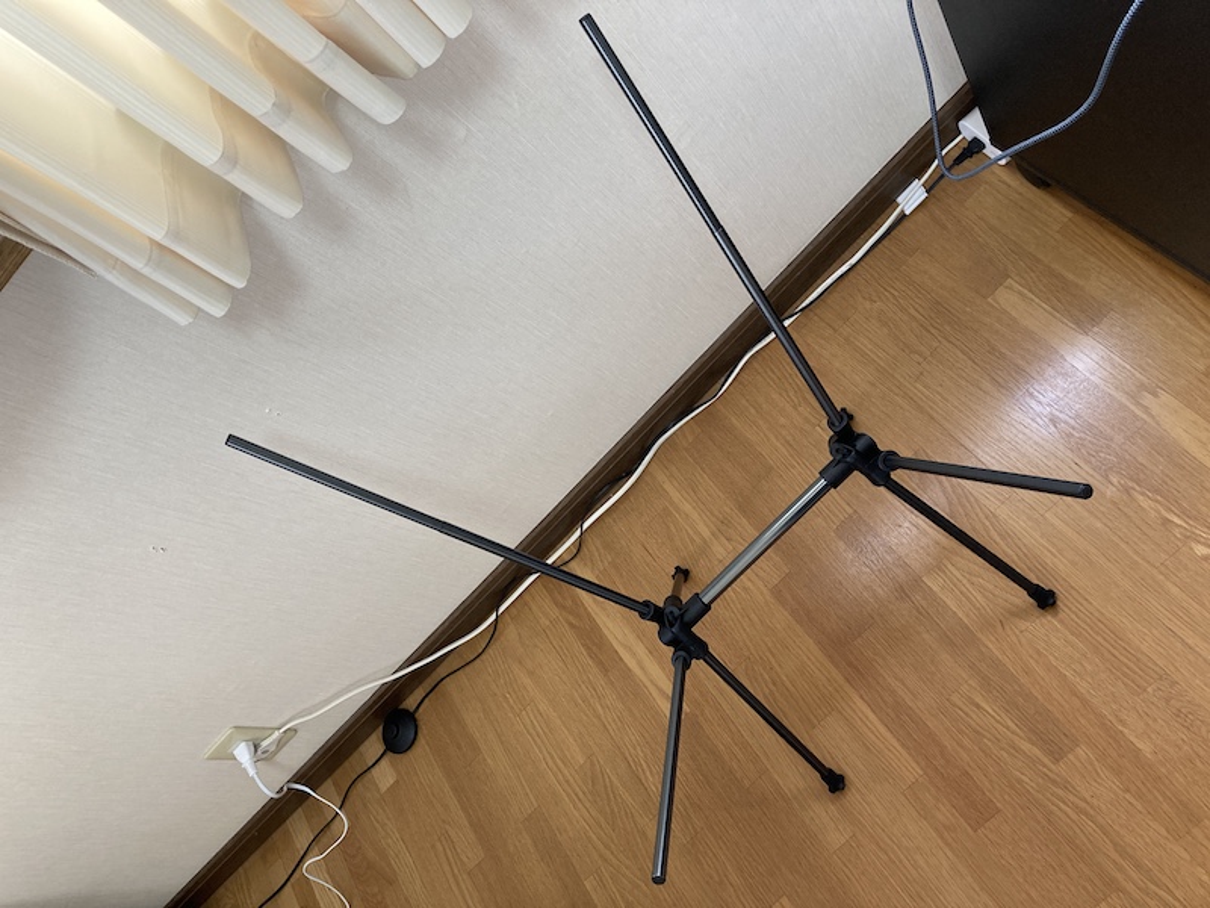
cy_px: 454
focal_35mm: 28
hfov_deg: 63.4
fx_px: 979
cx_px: 605
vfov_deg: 49.7
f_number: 1.8
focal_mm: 3.99
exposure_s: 1/60
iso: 100
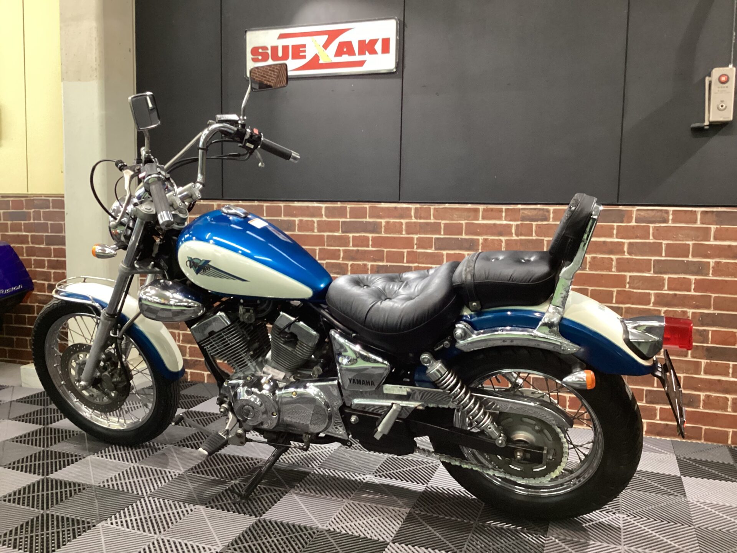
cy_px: 276
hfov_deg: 58.4
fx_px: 660
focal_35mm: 31
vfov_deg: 45.4
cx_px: 368
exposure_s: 1/40
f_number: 2.4
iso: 320
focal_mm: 3.3
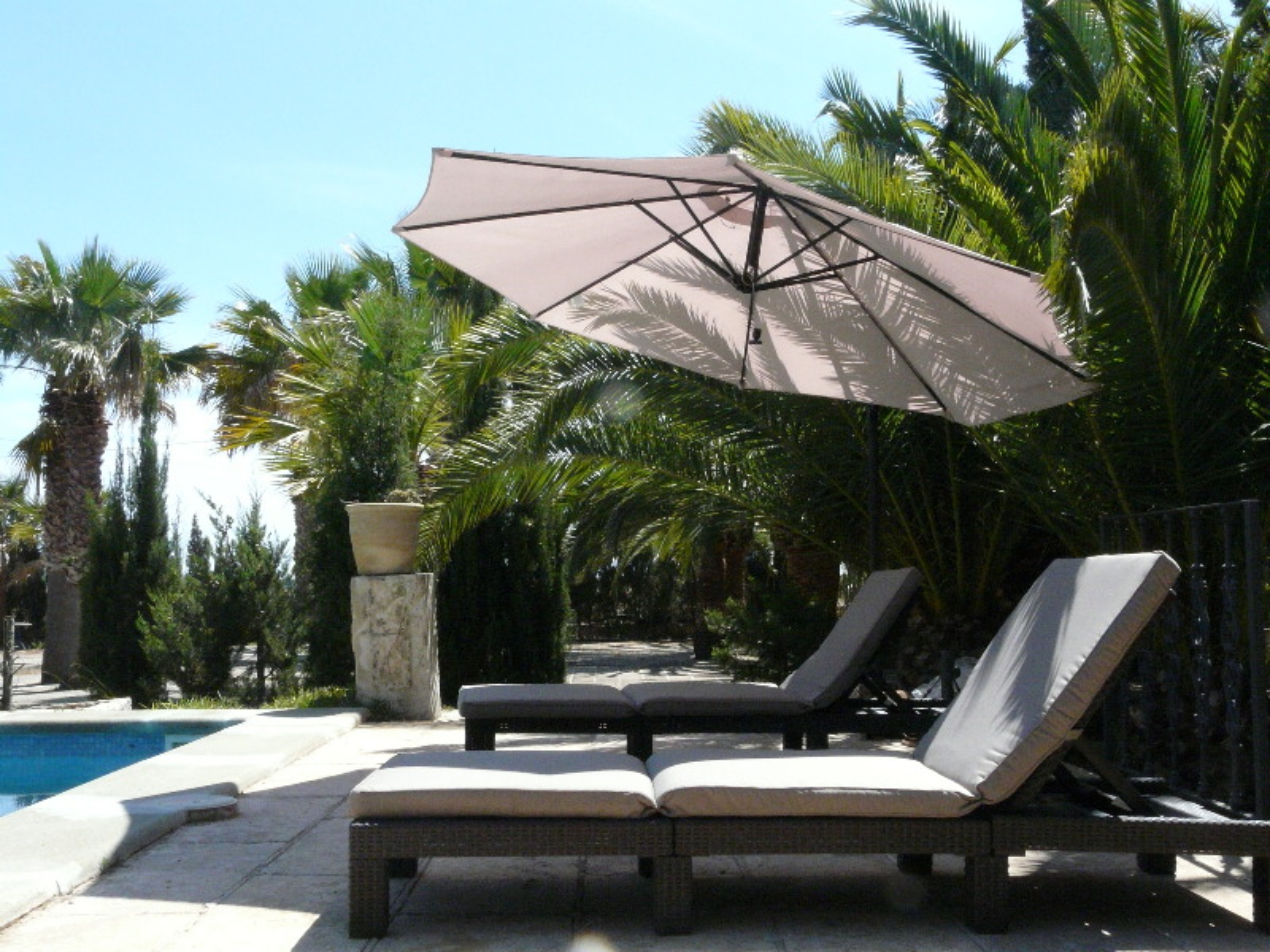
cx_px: 635
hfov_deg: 50.1
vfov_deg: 38.7
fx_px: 1357
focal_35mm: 37
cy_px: 476
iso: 400
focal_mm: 6
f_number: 7.1
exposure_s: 1/500
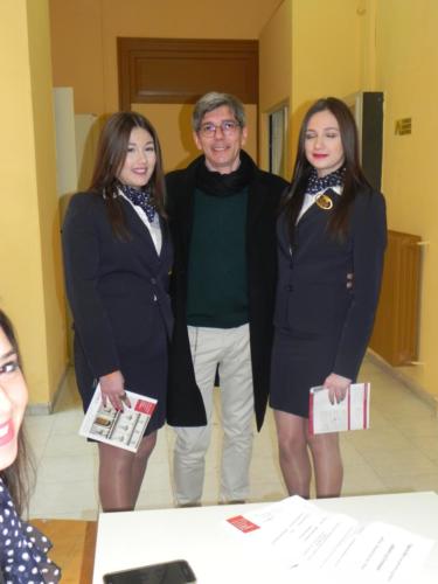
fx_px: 692
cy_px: 292
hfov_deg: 35.1
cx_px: 219
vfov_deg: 45.8
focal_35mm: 41
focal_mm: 7.3
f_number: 3.2
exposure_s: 1/30
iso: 200
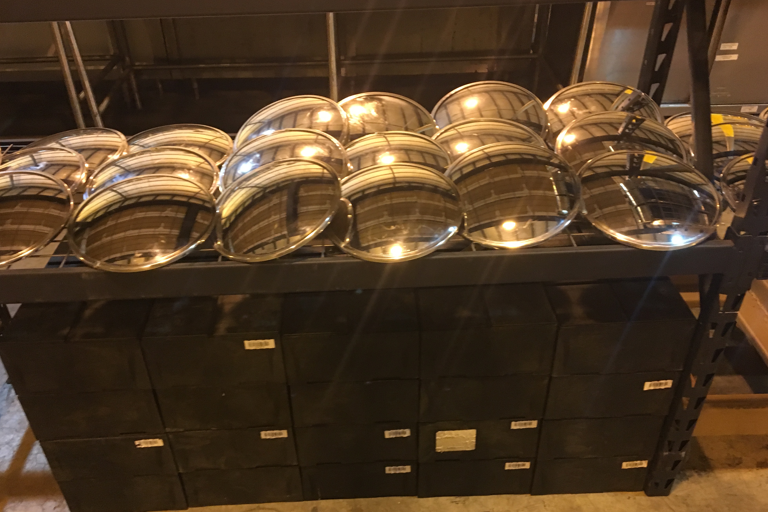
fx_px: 661
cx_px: 382
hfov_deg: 60.3
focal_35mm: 31
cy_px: 274
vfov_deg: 42.3
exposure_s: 1/20
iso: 200
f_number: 2.2
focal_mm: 4.15
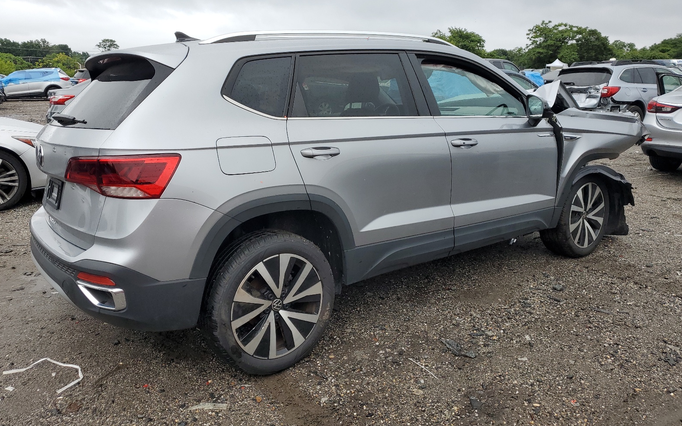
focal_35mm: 28
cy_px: 187
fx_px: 520
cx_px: 343
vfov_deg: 44.4
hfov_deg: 66.5
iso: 50
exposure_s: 1/385
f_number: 1.5
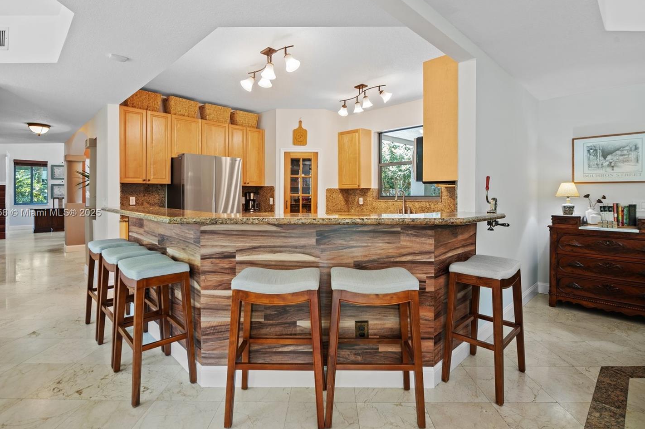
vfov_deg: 67.3
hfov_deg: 90.1
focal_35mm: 18
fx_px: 322
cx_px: 319
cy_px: 214
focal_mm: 16
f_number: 8
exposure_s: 1/1.67
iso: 200
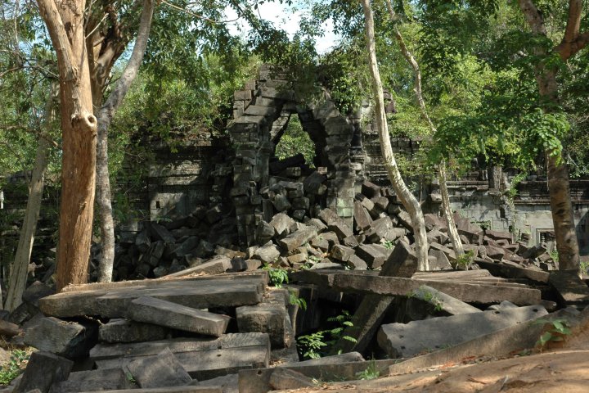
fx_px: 933
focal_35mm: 57
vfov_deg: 23.8
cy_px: 196
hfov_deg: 35.1
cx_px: 294
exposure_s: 1/200
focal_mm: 38
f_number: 7.1
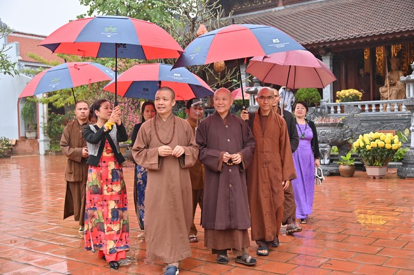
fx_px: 460
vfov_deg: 33.3
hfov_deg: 48.5
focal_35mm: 40
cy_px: 138
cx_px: 207
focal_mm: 40
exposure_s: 1/320
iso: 200
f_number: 4.5
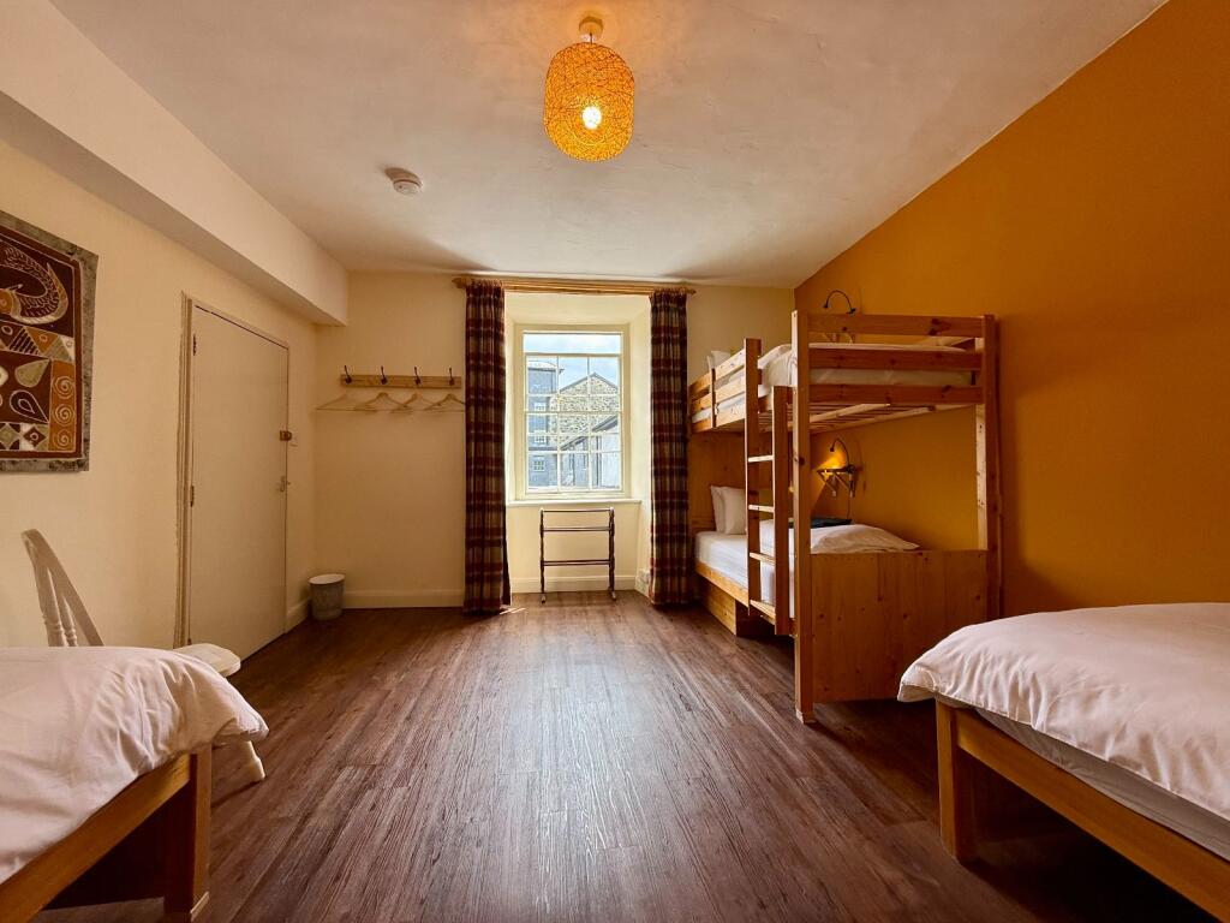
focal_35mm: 14
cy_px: 462
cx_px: 615
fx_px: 497
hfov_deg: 102.1
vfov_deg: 85.7
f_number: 2.2
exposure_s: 1/99
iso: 64
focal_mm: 2.22
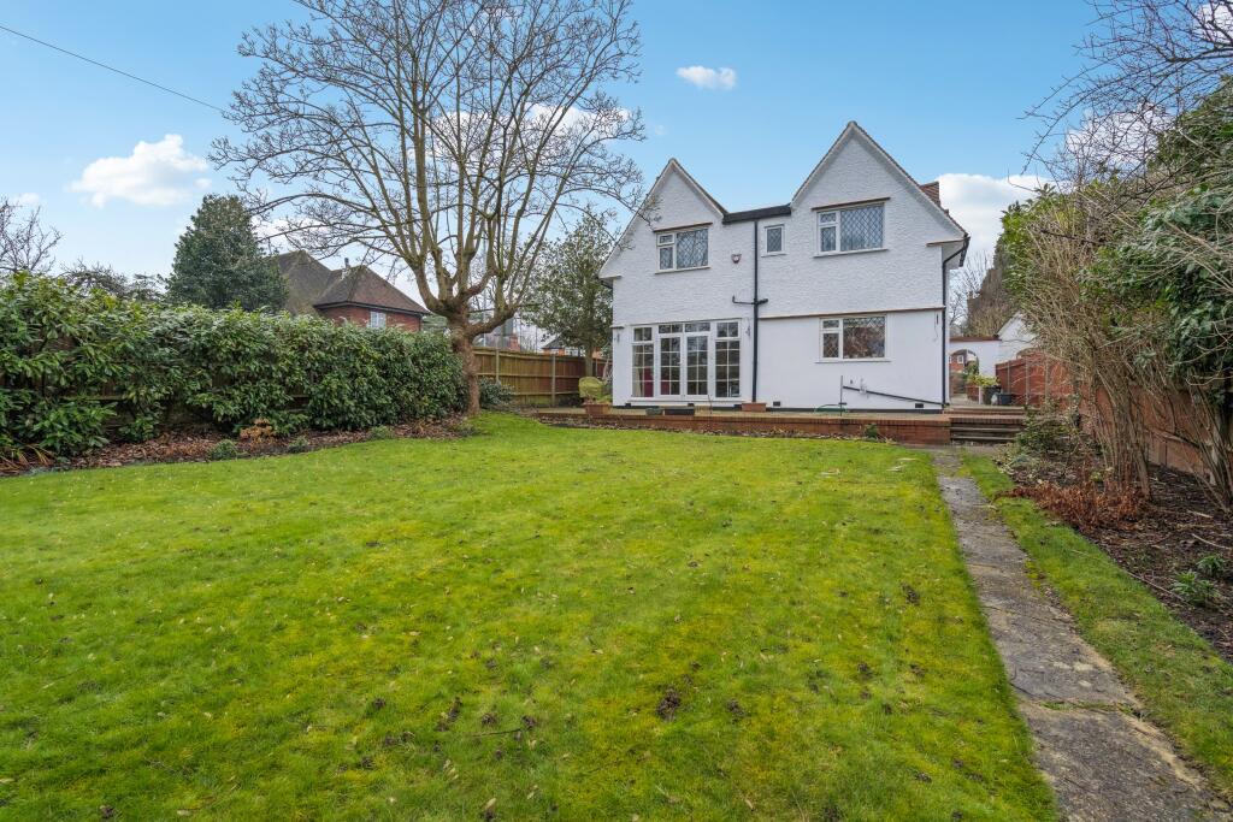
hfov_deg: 96.7
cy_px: 411
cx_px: 616
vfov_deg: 73.8
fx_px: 548
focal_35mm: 16
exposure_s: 1/250
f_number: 7.1
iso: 500
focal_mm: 16
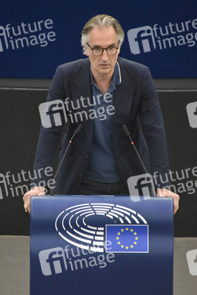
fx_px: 4100
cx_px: 98
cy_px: 148
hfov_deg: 2.8
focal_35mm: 500
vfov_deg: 4.1
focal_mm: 500
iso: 6400
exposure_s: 1/400
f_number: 6.3
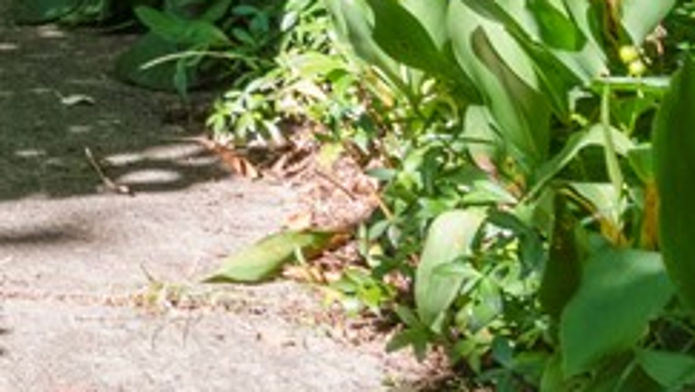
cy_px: -421
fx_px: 2200
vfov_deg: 9.4
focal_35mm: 119
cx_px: -695
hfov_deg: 14.8
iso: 400
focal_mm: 17
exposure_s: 1/60
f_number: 14
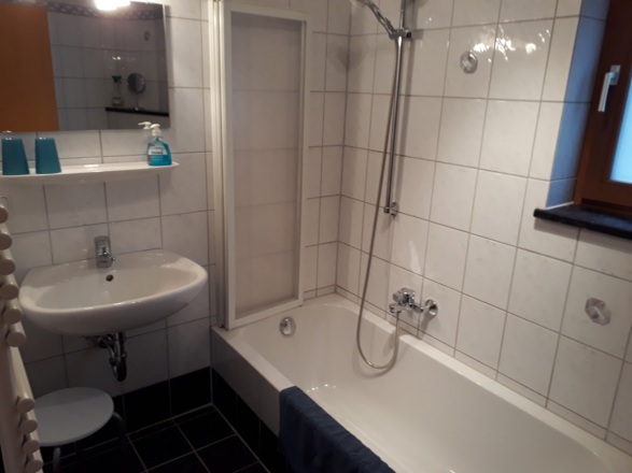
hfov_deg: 65.3
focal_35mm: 27
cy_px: 236
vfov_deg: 51.3
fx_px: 493
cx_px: 316
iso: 100
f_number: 1.9
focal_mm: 3.6
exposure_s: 1/33
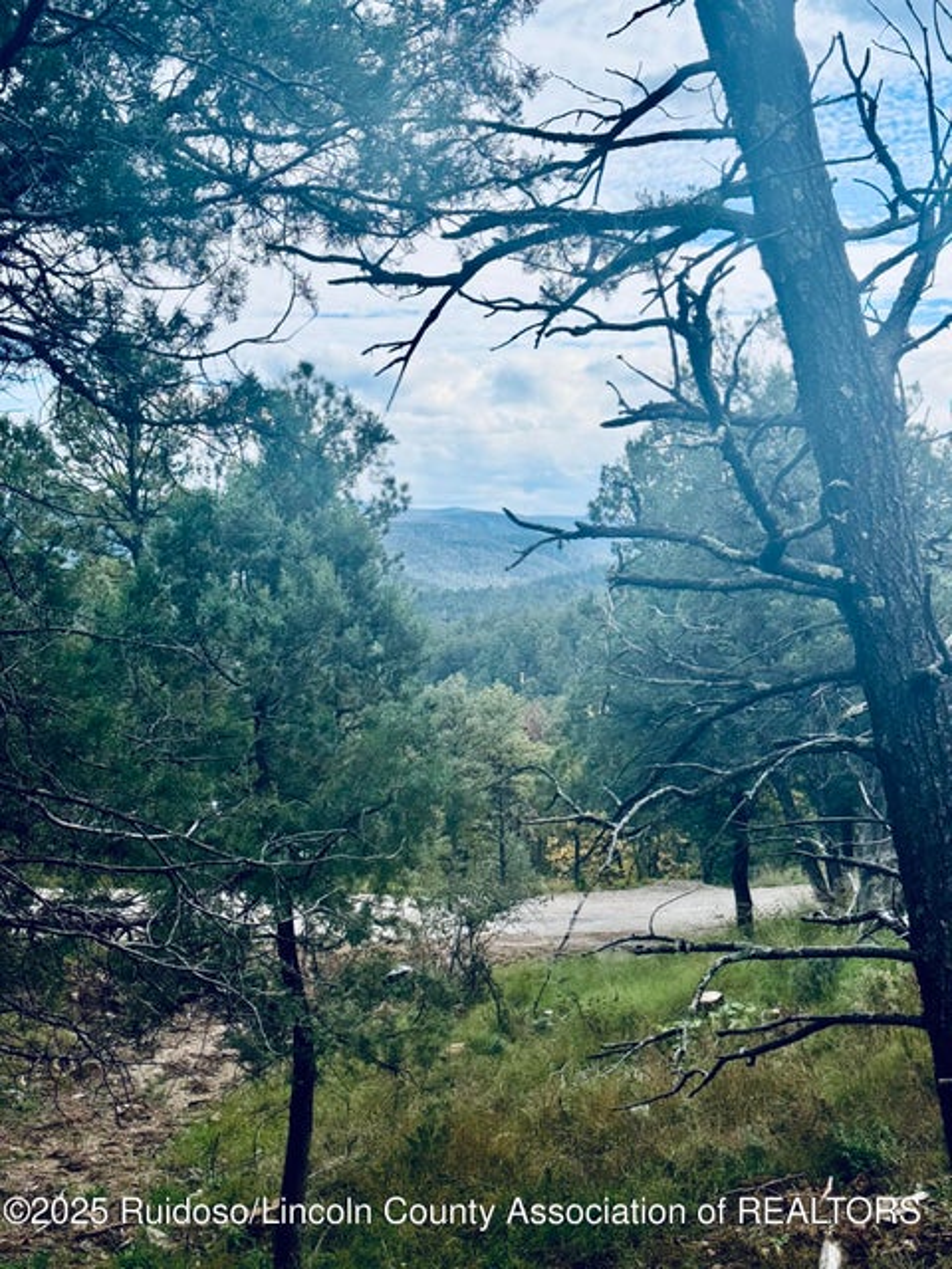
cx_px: 476
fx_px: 1760
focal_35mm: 48
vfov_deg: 39.7
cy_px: 634
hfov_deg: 30.3
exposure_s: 1/4310
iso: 64
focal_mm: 6.76
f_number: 1.78
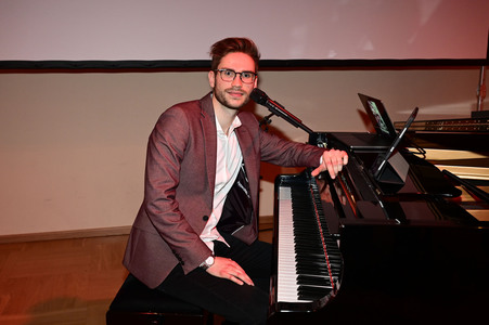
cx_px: 244
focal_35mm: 36
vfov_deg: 36.8
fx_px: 489
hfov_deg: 53.2
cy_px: 162
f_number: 5.6
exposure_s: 1/200
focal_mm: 36
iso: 3200
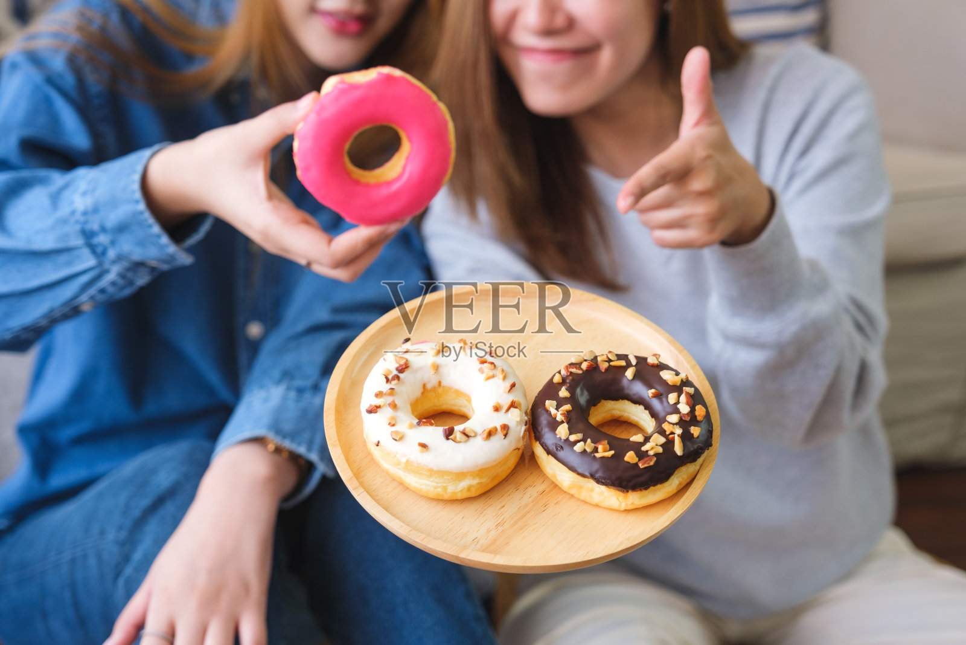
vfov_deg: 25.5
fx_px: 1422
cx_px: 483
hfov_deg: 37.5
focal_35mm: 53
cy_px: 322
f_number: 2.8
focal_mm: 35.3
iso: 160
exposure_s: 1/70
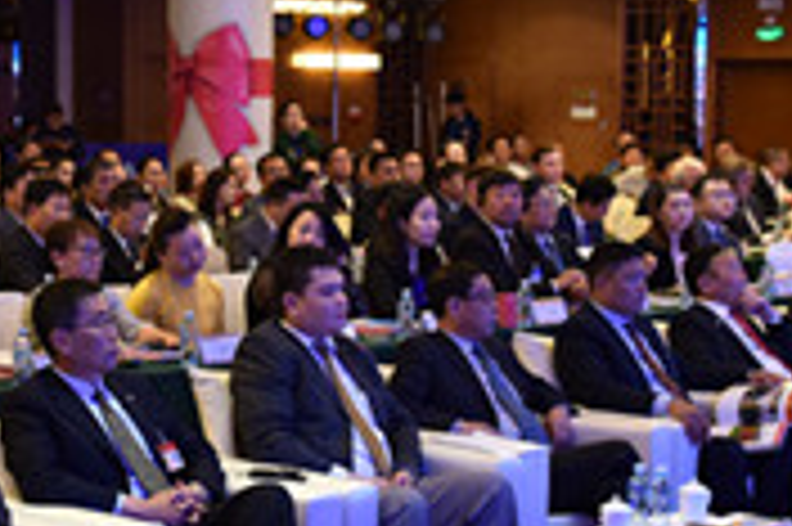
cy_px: 360
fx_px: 2132
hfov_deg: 20.9
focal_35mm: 97
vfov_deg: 14.0
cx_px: 243
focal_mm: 31
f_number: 3.5
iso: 1000
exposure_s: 1/50
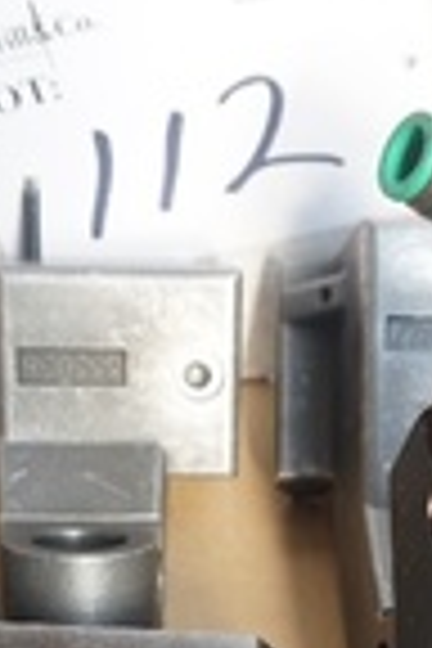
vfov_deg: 23.4
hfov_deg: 17.0
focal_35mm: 80
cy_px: 760
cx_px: 256
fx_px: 1440
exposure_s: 1/60
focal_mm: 16
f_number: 4
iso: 200
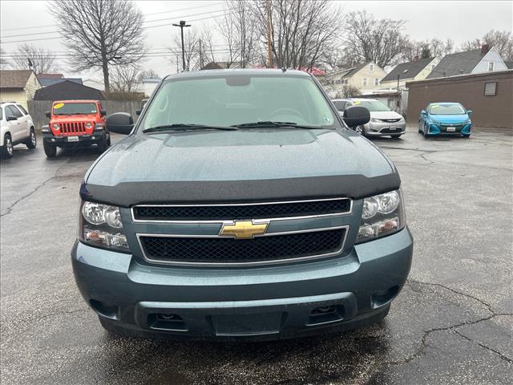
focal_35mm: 26
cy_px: 192
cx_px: 256
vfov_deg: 53.1
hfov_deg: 67.3
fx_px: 385
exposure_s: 1/155
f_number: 1.5
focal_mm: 5.7
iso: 40
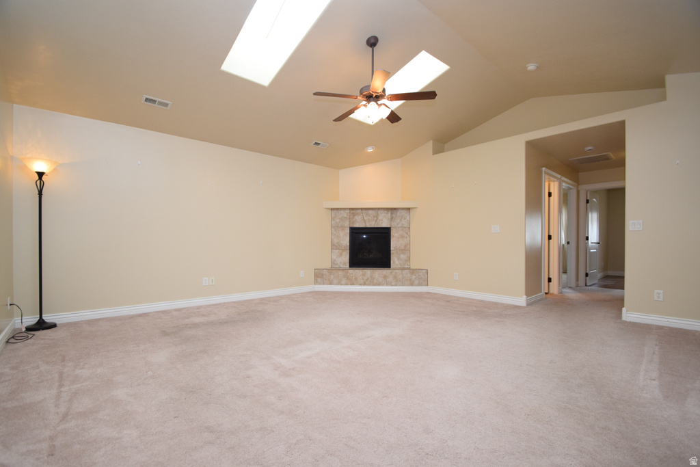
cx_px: 350
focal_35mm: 15
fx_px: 292
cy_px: 234
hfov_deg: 100.4
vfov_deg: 77.3
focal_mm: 10
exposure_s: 1/100
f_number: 5
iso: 800
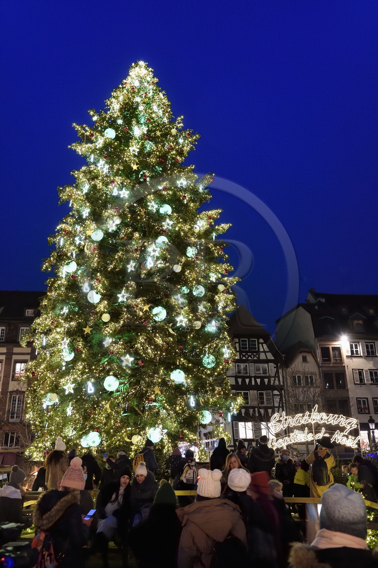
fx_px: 505
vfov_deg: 58.7
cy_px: 284
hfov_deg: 41.1
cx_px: 189
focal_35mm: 32
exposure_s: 1/13
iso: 1600
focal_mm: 32
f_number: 6.3
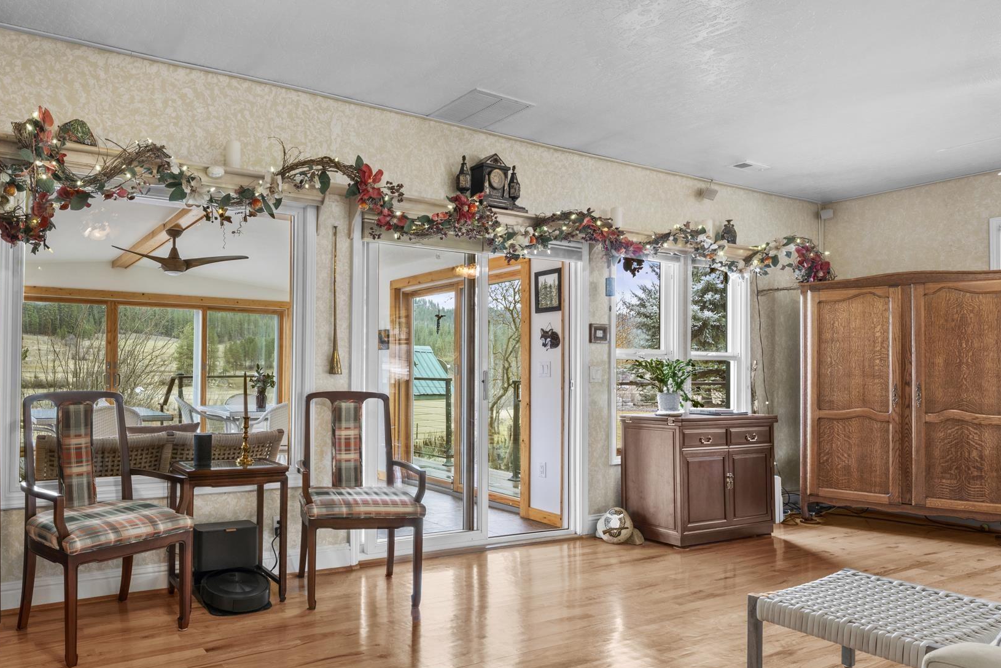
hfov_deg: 71.0
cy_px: 360
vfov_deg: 53.5
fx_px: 661
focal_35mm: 24
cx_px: 298
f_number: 11
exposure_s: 1.3
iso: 200
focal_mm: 15.5
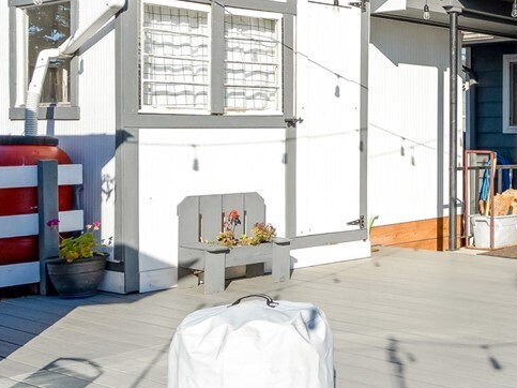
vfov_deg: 26.8
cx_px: 691
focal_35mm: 54
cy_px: 117
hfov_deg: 28.4
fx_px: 806
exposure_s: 1/640
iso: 400
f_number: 9
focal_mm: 16
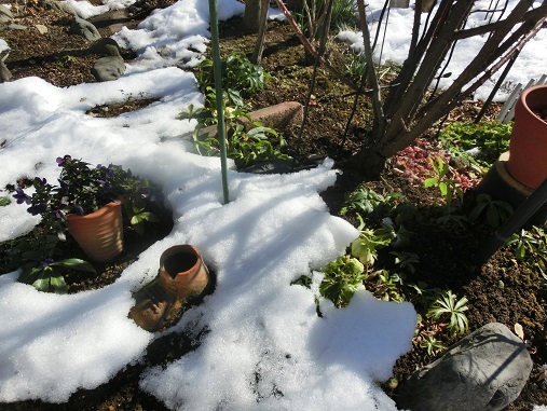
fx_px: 395
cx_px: 274
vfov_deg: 54.9
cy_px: 206
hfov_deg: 69.4
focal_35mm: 25
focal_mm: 4.4
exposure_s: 1/250
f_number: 8
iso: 80
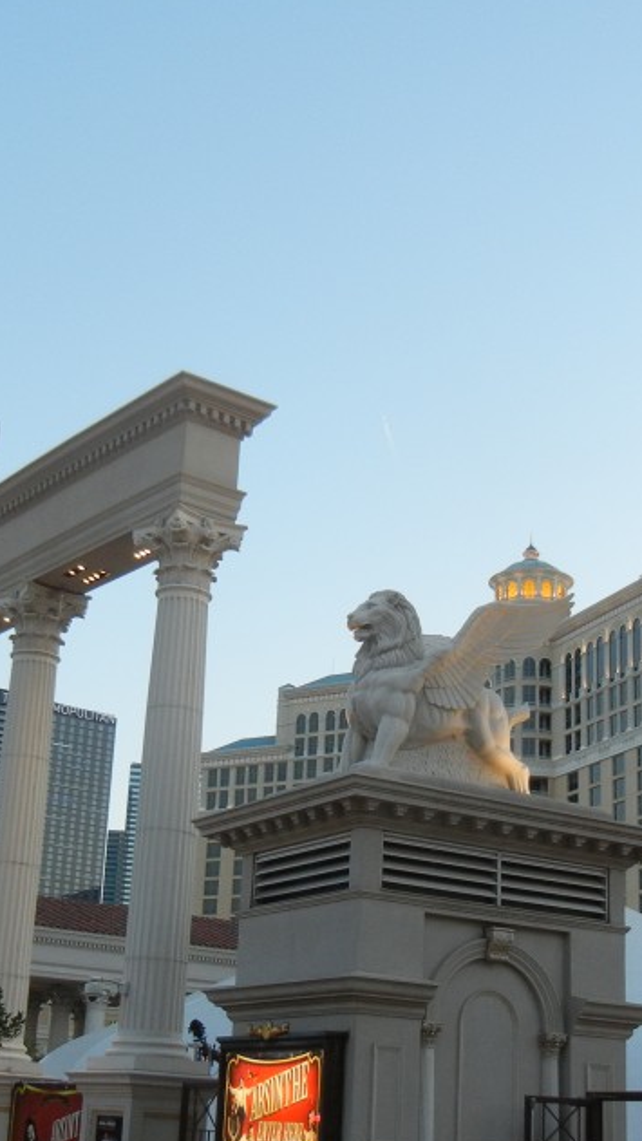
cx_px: 307
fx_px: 1604
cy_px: 673
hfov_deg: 22.6
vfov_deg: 39.0
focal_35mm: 53
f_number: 3.5
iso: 246
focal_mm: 5.4
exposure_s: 1/60
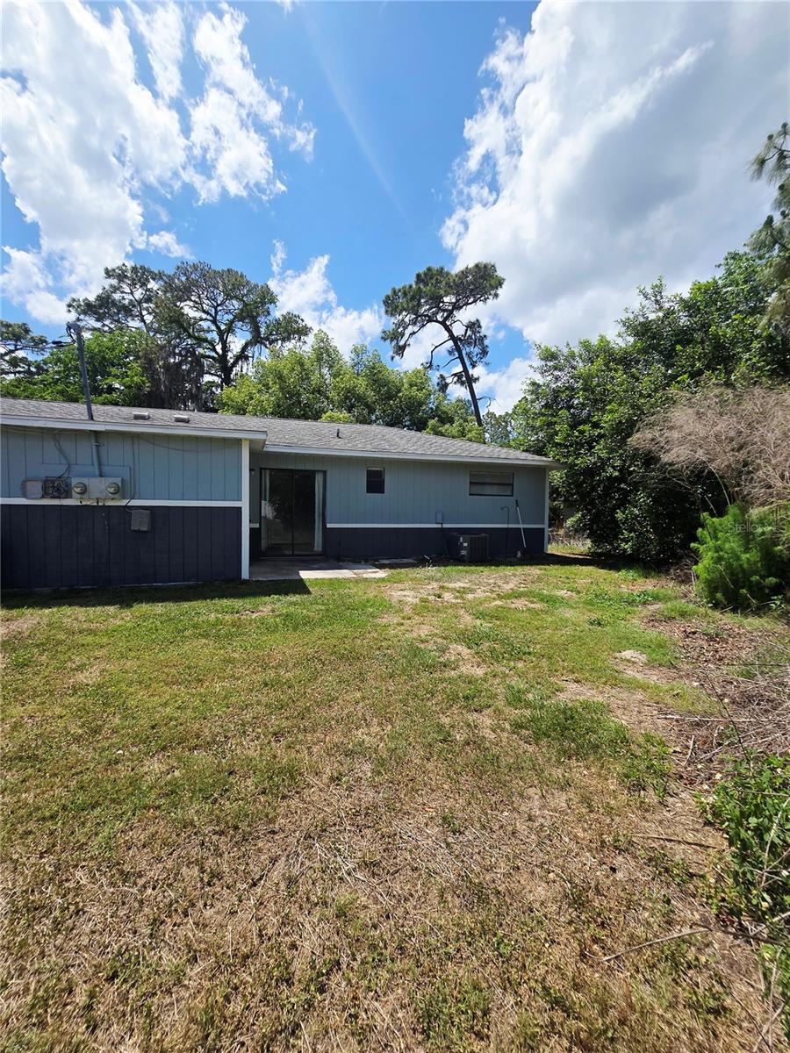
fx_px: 396
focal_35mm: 13
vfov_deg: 106.2
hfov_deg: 89.9
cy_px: 526
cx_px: 395
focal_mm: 2.2
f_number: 2.2
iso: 50
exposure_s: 1/3333
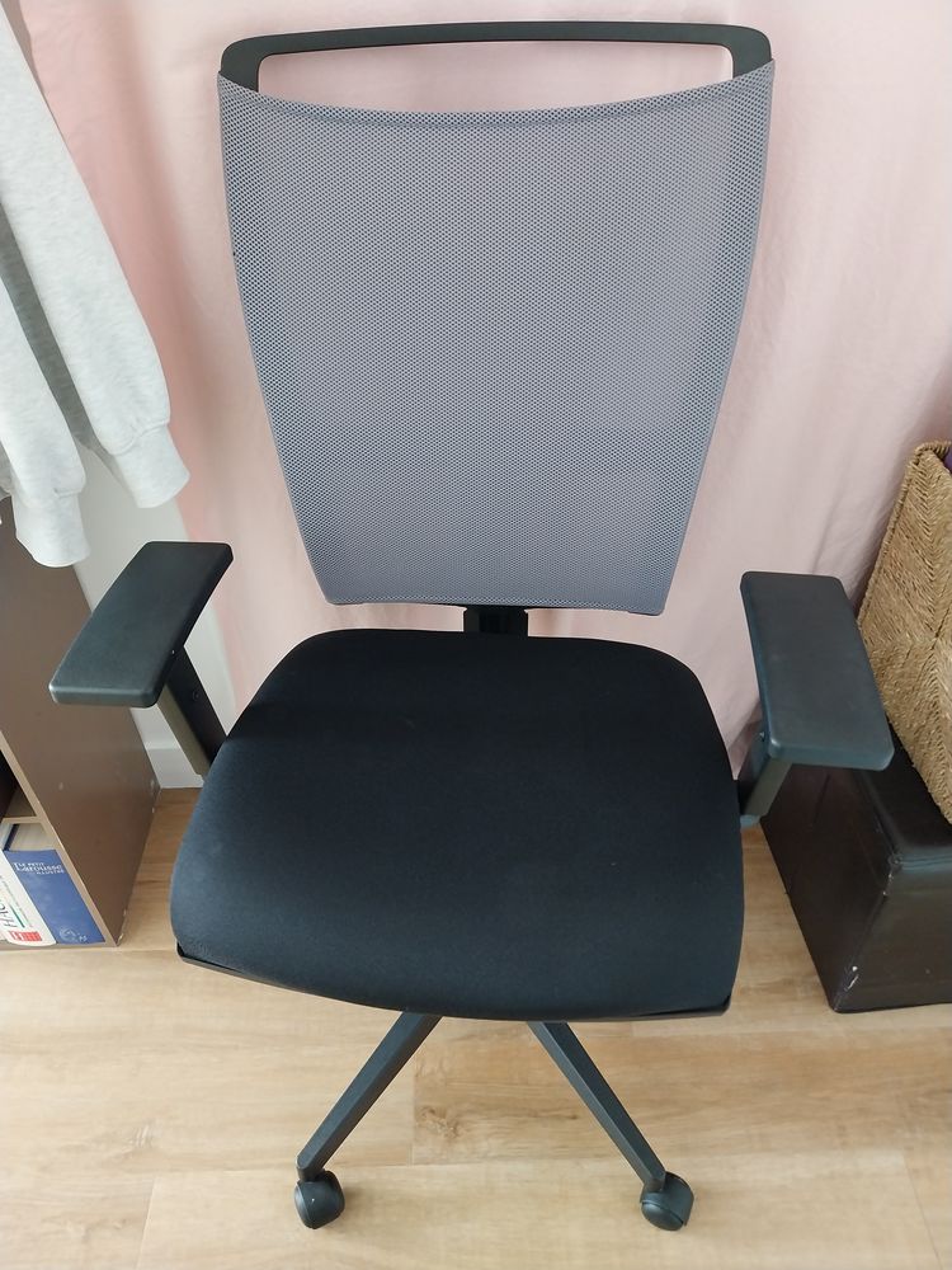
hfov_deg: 53.1
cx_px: 476
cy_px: 635
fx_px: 953
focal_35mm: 26
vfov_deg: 67.3
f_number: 1.8
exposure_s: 1/25
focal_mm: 4
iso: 320
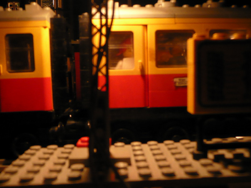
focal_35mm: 38
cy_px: 94
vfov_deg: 37.7
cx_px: 126
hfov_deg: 49.0
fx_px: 276
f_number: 3.3
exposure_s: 1/2.5
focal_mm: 4.6
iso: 200
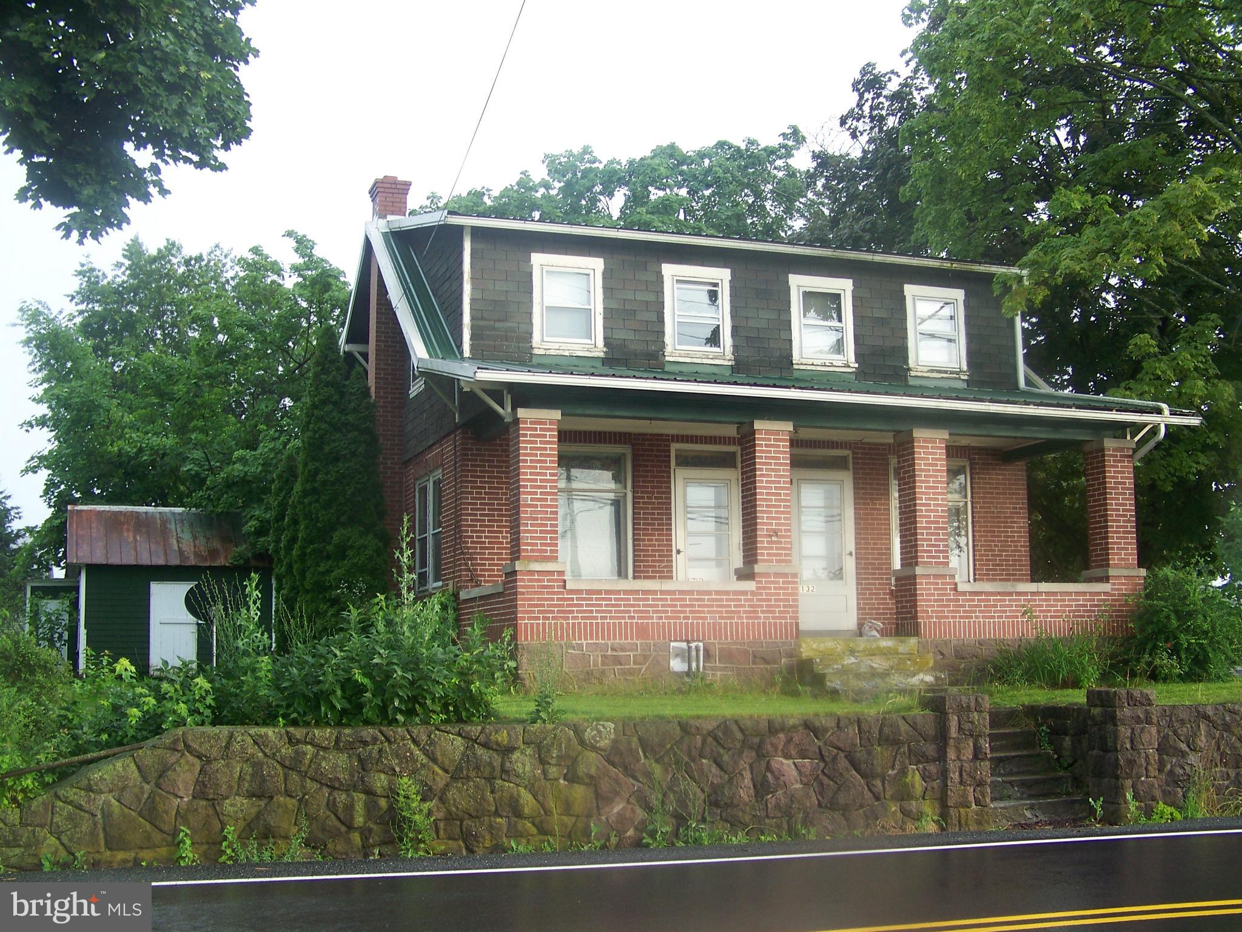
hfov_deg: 43.9
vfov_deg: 33.6
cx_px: 621
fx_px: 1543
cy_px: 466
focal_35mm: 43
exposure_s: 1/60
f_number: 2.8
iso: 64
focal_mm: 6.75
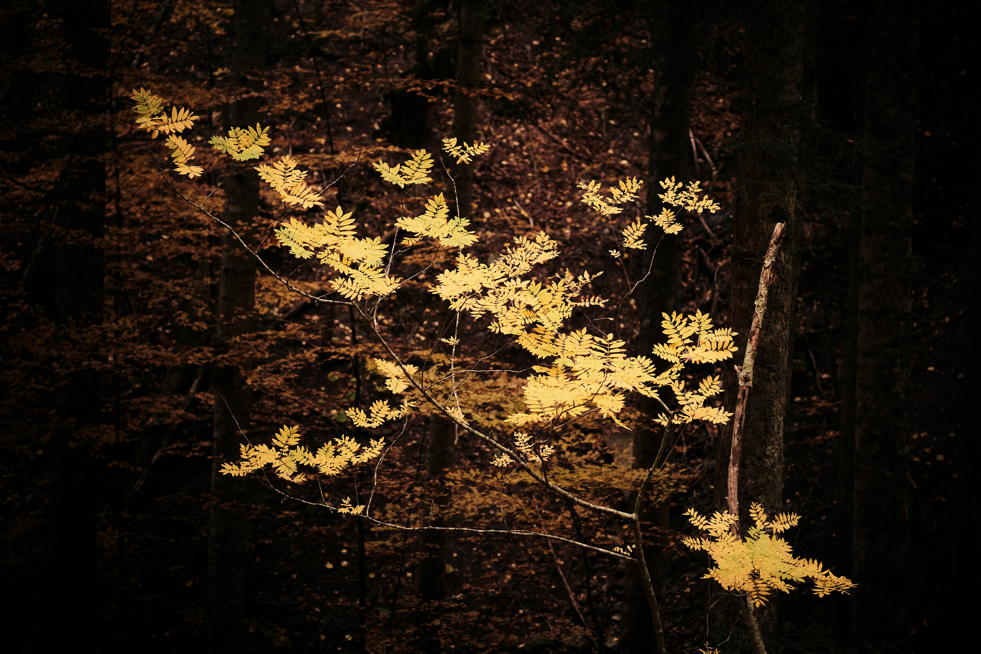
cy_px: 327
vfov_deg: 16.5
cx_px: 490
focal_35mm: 83
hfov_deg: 24.5
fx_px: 2262
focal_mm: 55
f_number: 3.5
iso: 2000
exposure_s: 1/250
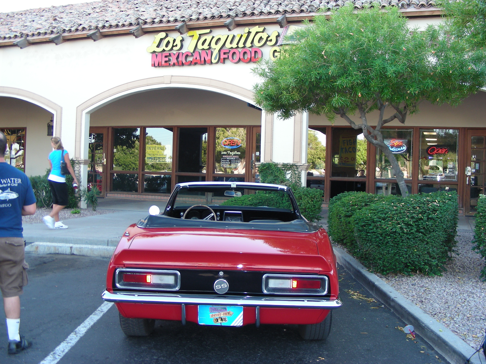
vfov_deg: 37.7
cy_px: 182
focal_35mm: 38
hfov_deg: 49.0
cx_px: 243
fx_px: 534
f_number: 3.5
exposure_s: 1/47.4
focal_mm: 6.3
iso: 70
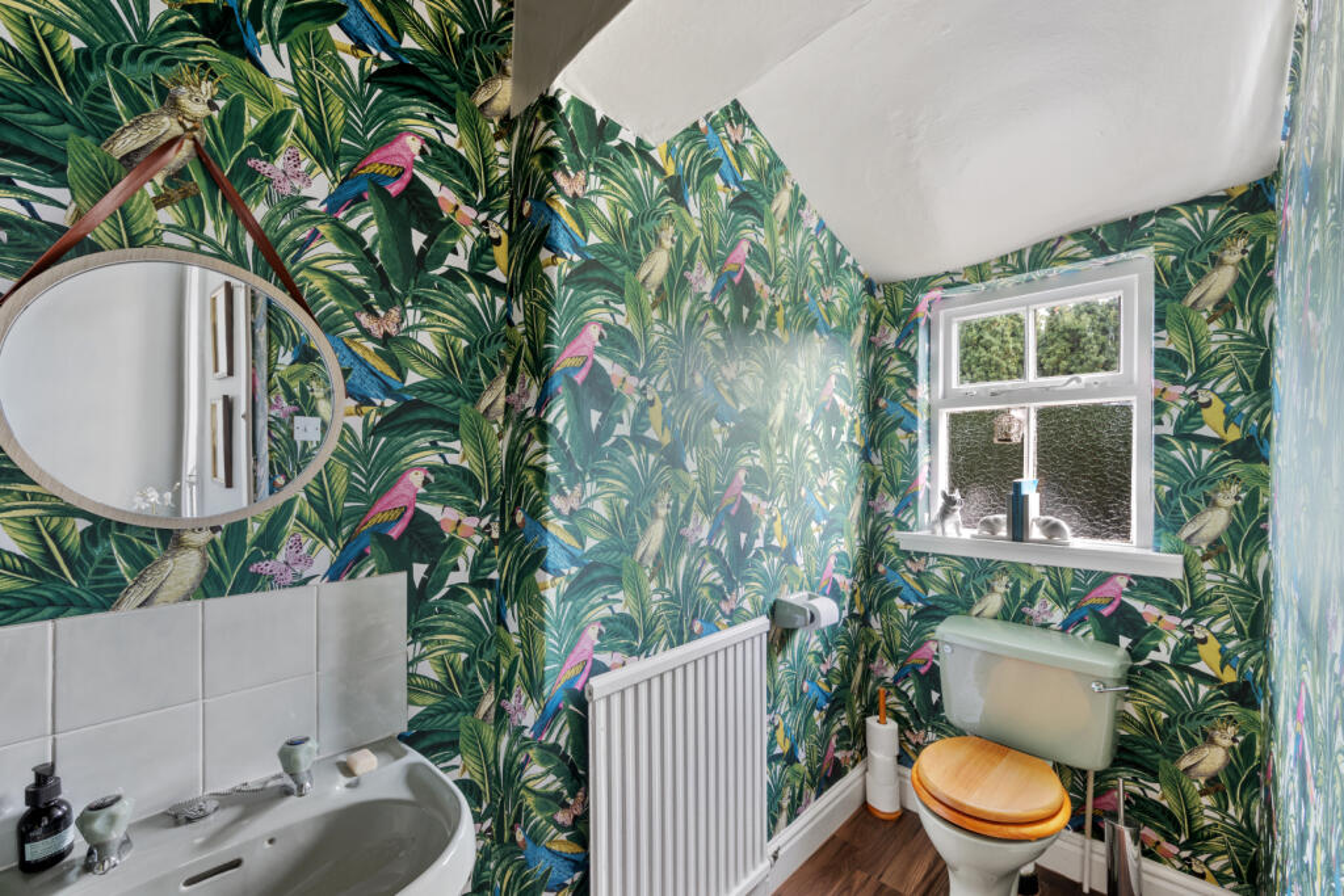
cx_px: 672
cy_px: 448
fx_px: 523
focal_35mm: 14
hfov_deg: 104.2
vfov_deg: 81.2
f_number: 10
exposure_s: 6
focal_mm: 14
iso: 100
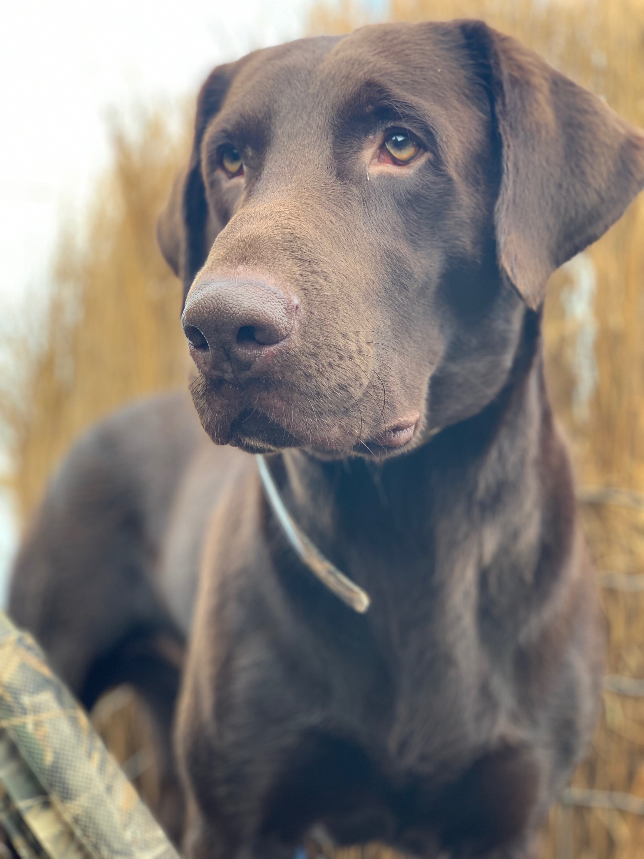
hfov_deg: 28.0
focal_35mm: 52
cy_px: 430
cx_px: 322
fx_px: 1290
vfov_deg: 36.8
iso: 50
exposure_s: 1/122
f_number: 2.4
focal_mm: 6
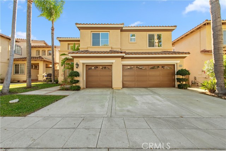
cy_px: 76
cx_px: 113
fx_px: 88
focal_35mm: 14
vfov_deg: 81.2
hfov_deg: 104.2
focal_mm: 14
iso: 280
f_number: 8
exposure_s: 1/250
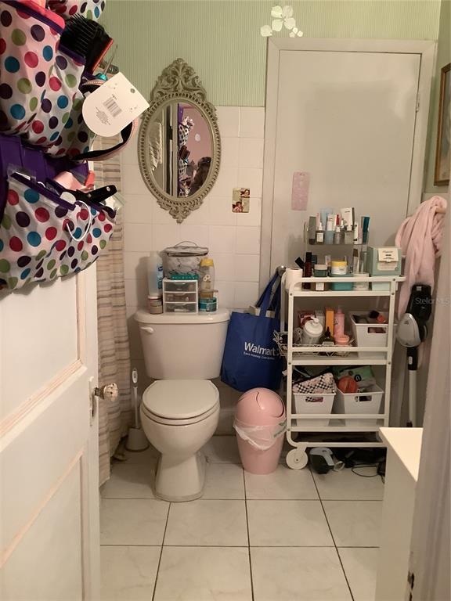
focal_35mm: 31
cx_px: 226
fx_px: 539
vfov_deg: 58.4
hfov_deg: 45.4
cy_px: 300
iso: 320
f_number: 2.4
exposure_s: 1/33
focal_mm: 3.3
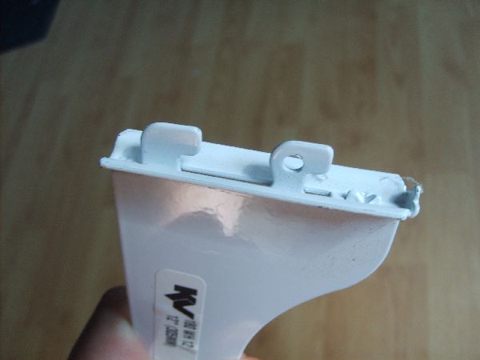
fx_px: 485
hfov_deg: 52.6
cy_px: 180
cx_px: 240
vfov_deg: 40.7
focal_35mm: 35
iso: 66
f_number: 2.8
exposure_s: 1/30
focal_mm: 5.8
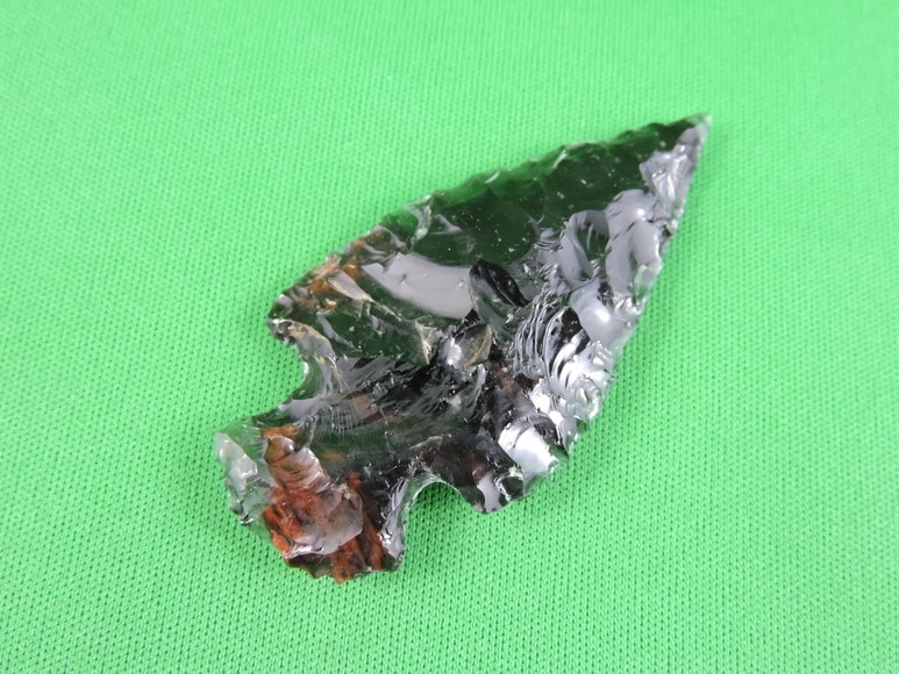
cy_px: 337
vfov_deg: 40.7
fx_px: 909
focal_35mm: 35
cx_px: 450
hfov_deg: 52.6
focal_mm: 6.3
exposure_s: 1/60
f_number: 3.8
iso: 800
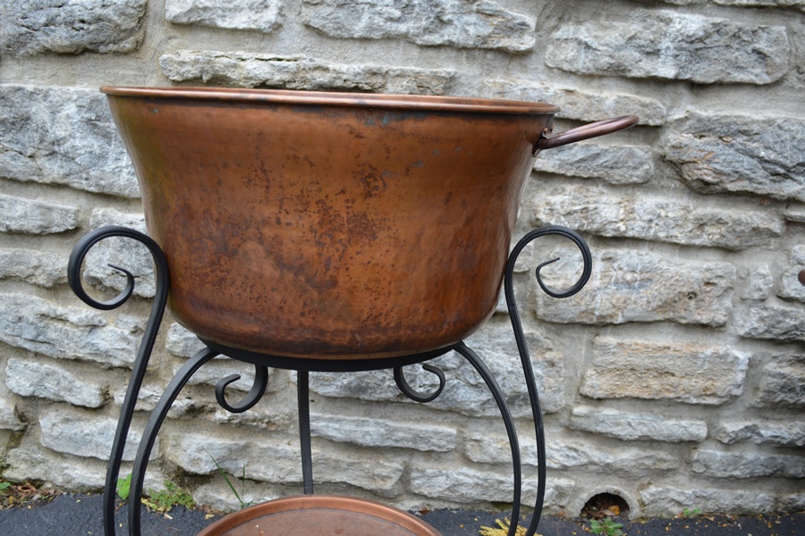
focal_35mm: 27
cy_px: 268
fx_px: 604
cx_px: 402
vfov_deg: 47.9
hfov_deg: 67.4
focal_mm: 18
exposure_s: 1/60
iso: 400
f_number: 4
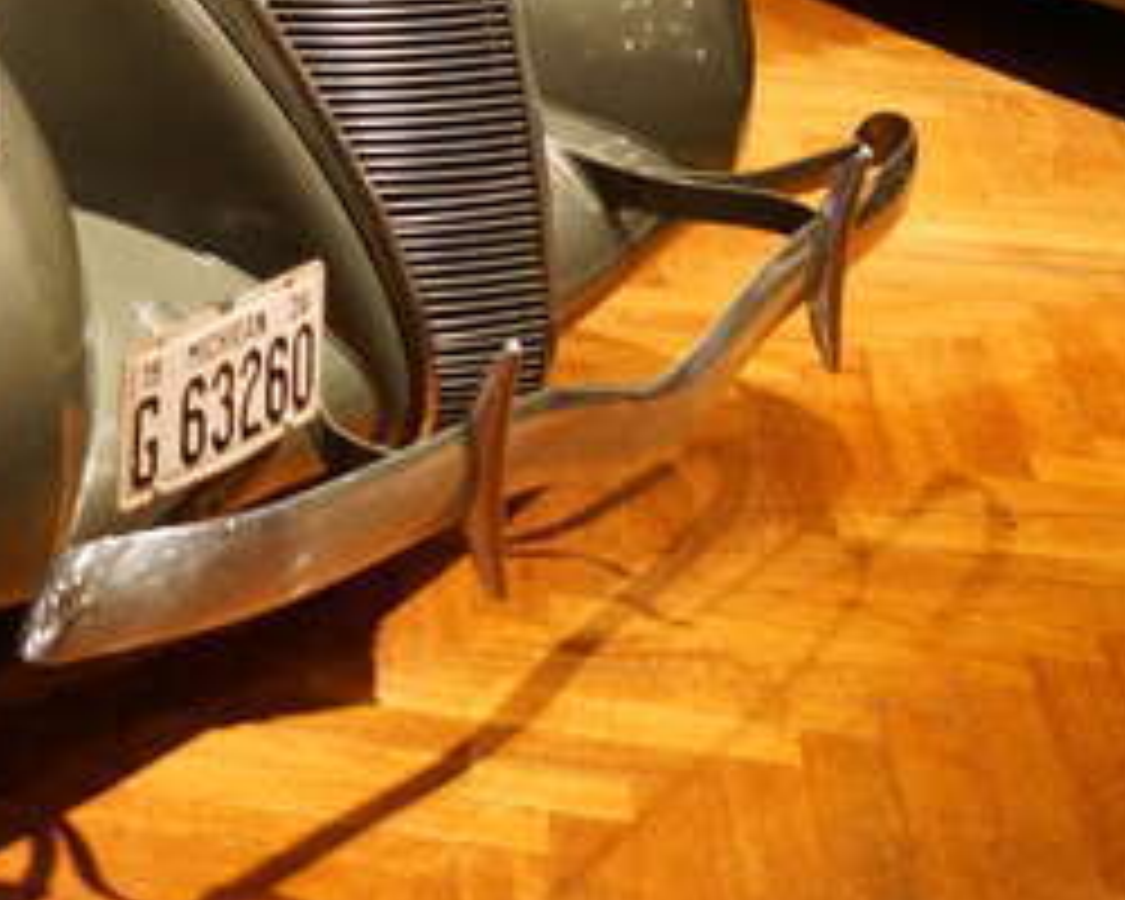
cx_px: -567
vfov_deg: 16.6
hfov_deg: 18.7
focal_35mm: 90
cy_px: -47
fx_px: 2997
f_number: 4
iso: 1600
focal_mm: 20
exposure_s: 1/60
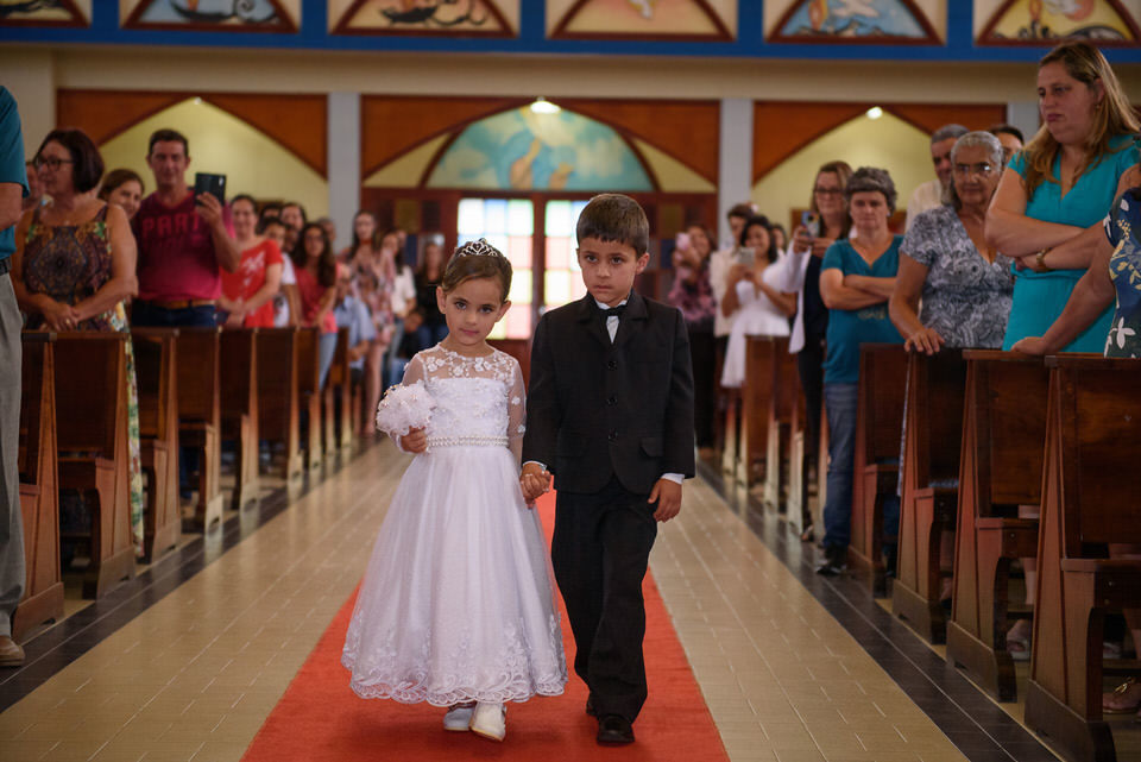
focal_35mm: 70
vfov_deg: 19.5
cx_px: 570
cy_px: 381
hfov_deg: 28.8
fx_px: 2220
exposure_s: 1/250
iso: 3200
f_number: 2.8
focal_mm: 70
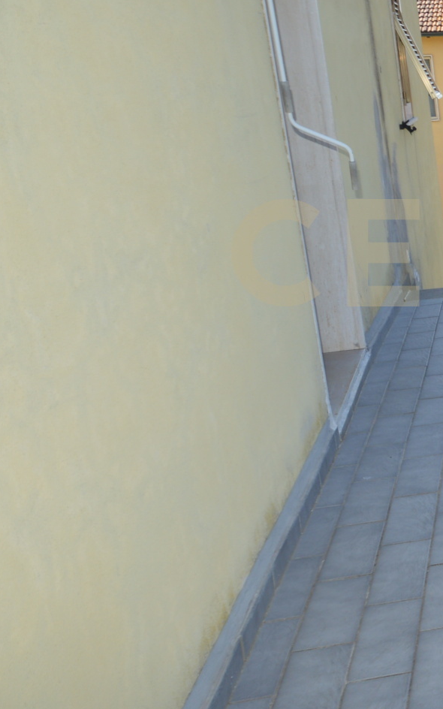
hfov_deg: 18.9
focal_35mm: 58
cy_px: 252
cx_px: 712
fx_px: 1120
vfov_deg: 34.9
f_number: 5.6
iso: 100
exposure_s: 1/200
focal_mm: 14
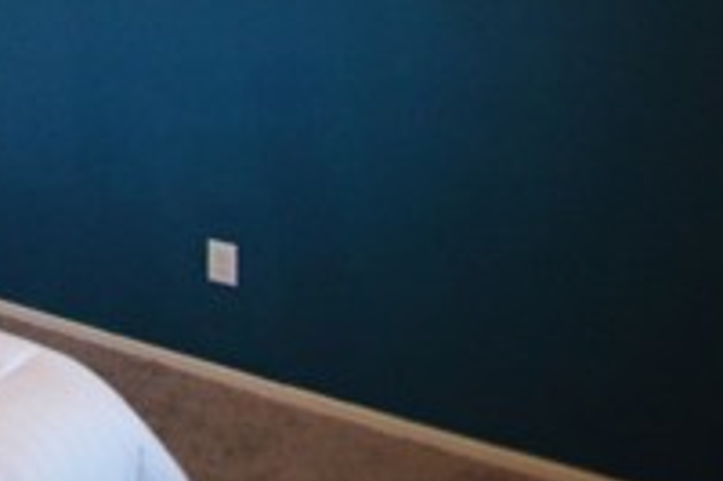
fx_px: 963
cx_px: -340
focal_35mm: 48
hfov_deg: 28.4
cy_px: -107
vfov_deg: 25.1
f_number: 3.5
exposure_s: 1/60
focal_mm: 10
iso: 1800
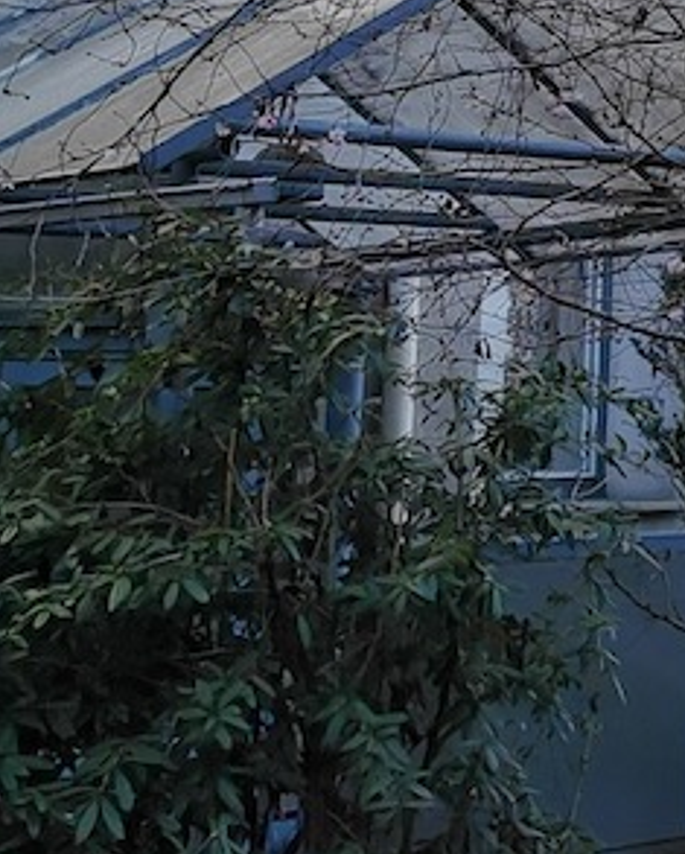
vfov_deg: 15.2
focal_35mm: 115
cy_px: -513
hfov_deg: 12.6
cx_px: 1116
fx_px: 2910
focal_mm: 5.58
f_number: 1.8
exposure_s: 5
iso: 50
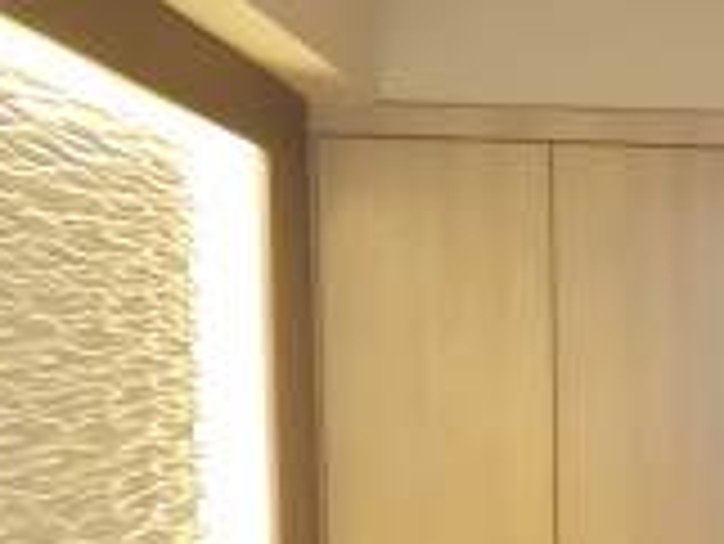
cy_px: 742
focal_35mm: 103
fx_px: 2156
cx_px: 888
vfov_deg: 13.7
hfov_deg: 18.0
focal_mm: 3.6
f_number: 1.9
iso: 200
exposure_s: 1/25
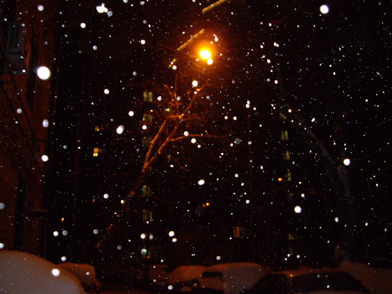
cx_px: 196
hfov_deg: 49.0
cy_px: 147
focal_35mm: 38
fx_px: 430
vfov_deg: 37.7
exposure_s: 1/40
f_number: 2.7
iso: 400
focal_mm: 6.2
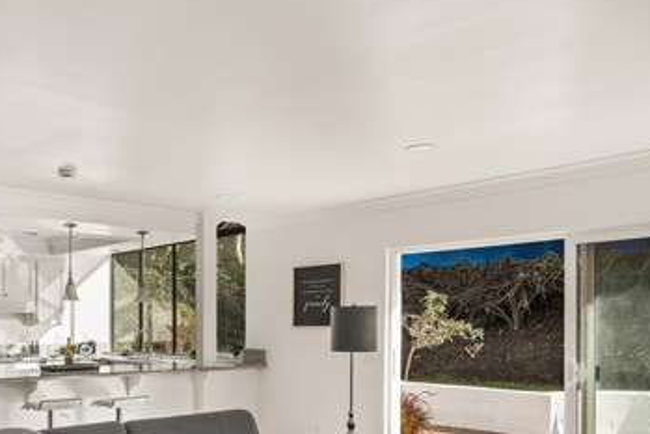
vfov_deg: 38.0
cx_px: 156
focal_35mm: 34
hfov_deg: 53.2
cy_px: 325
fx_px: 613
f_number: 6.3
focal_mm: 18.5
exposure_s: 1/60
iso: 100
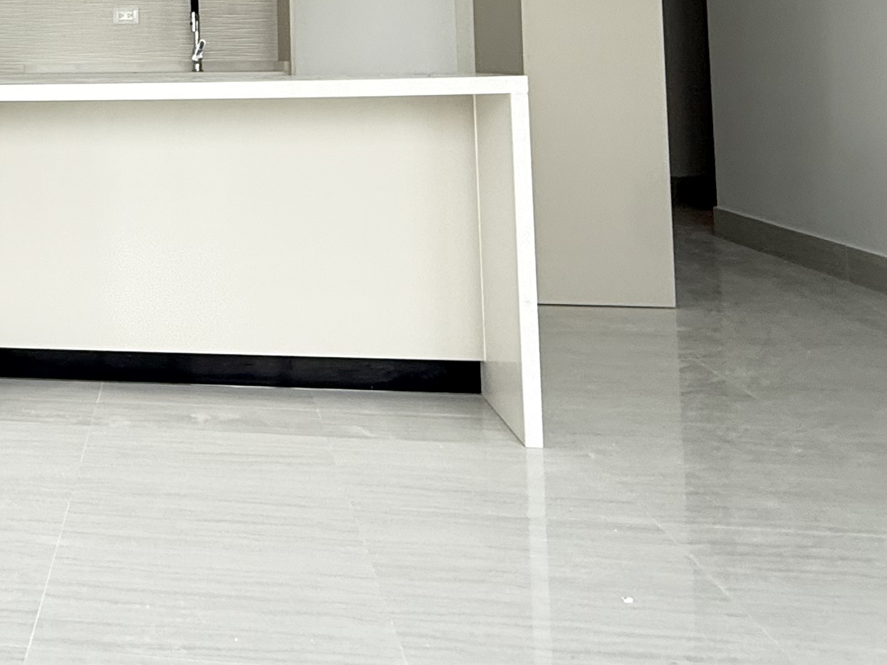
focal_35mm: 40
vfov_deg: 33.1
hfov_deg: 41.8
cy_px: 9
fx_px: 1025
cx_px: 38
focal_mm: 2.22
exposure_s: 1/99
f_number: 2.2
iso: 160
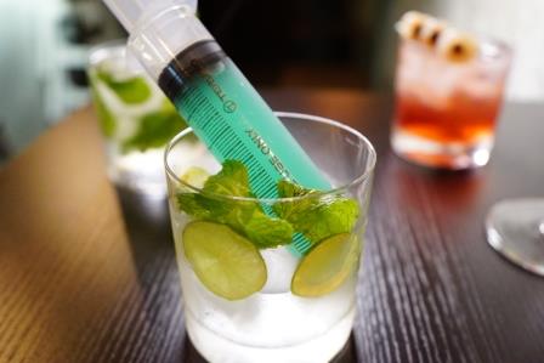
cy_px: 182
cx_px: 272
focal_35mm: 31
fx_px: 469
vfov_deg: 42.4
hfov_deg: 60.3
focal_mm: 31
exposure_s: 1/80
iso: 10000
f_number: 3.5
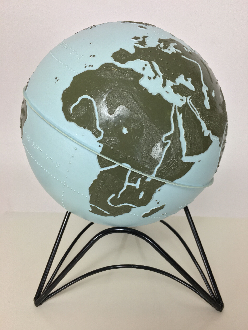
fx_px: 277
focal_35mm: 29
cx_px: 124
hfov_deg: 48.2
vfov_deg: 61.7
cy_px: 165
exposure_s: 1/33
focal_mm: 4.15
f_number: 2.2
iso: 40
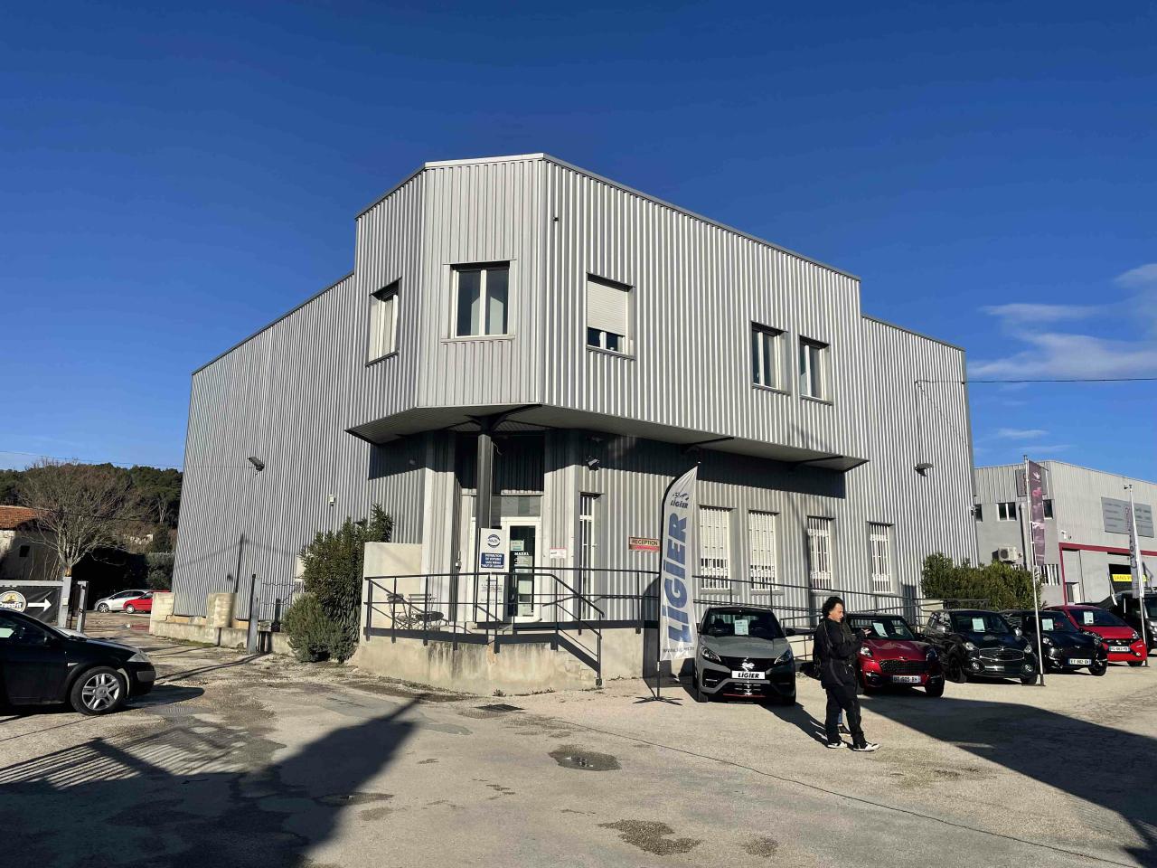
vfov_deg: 53.1
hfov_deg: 67.3
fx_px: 869
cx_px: 578
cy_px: 434
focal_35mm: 26
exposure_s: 1/6897
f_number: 1.6
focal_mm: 4.2
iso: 32
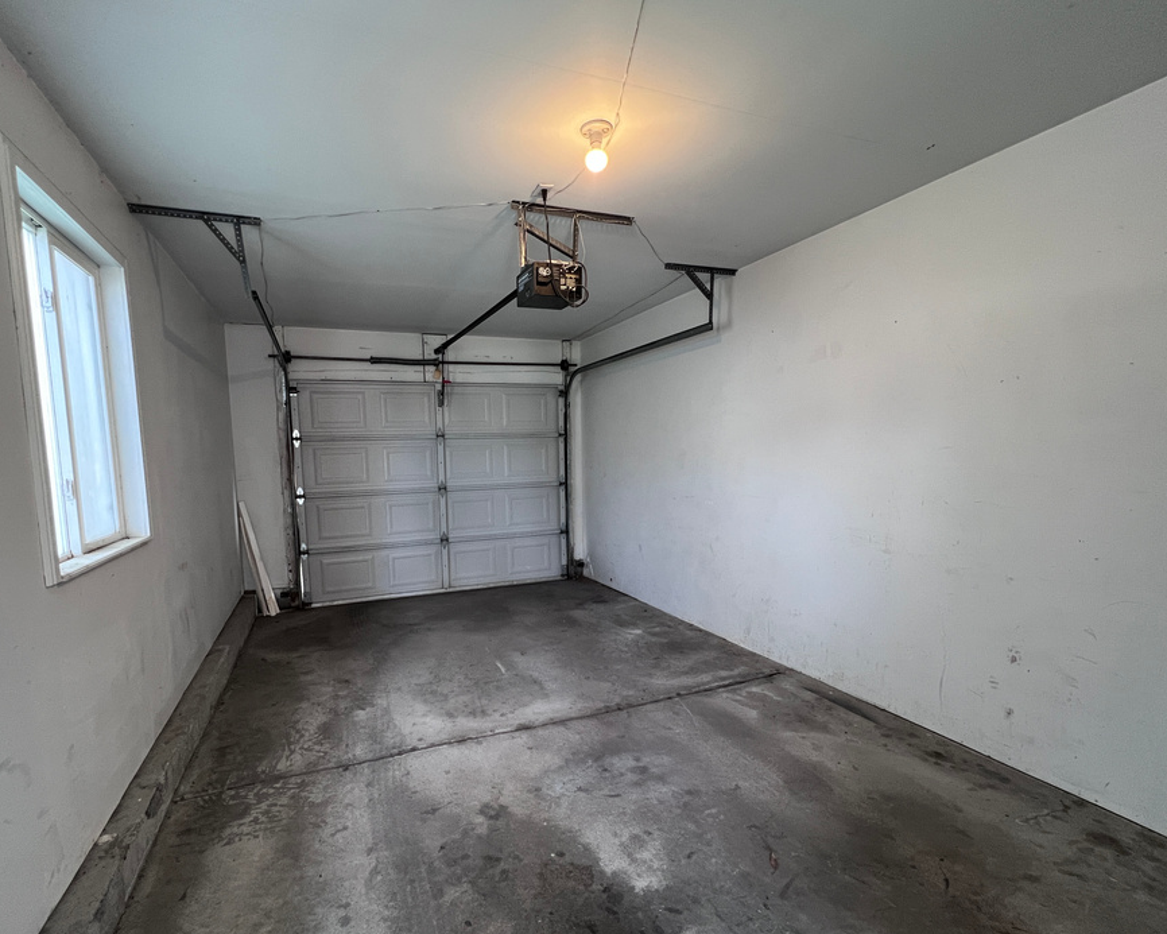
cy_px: 507
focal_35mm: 15
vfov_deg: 83.9
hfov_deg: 96.5
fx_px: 518
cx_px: 530
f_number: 1.8
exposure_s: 1/70
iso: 250
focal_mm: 1.57
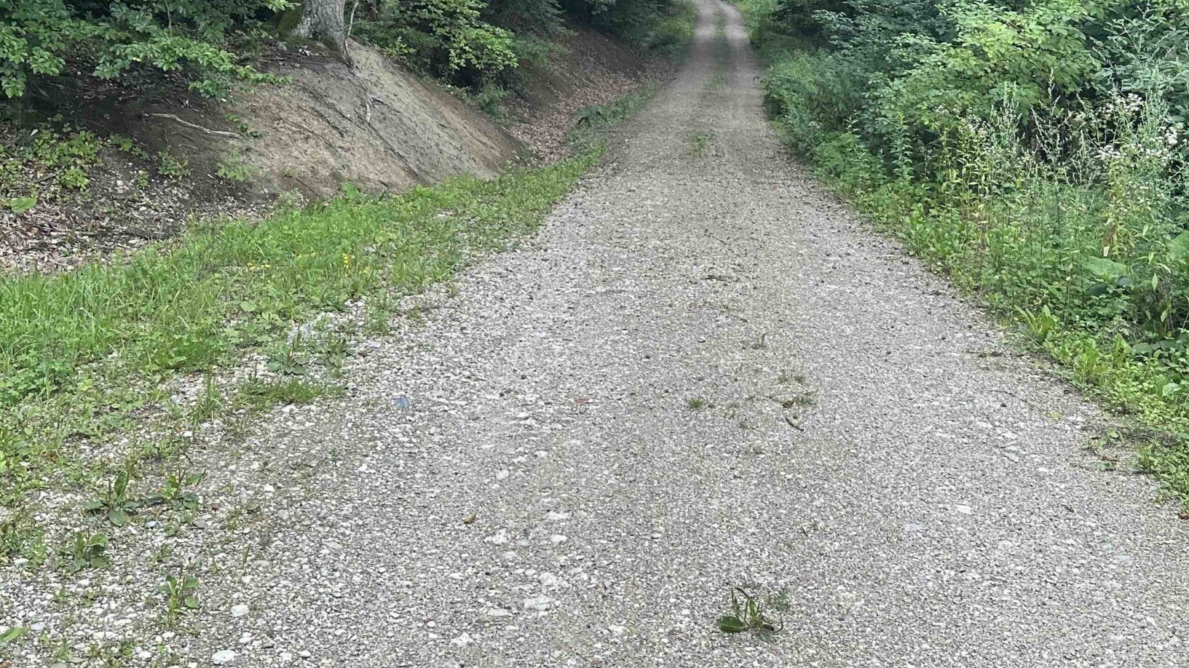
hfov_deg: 49.4
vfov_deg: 27.5
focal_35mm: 41
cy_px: 17
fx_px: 1292
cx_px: 639
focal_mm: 6.86
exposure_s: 1/121
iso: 160
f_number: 1.78
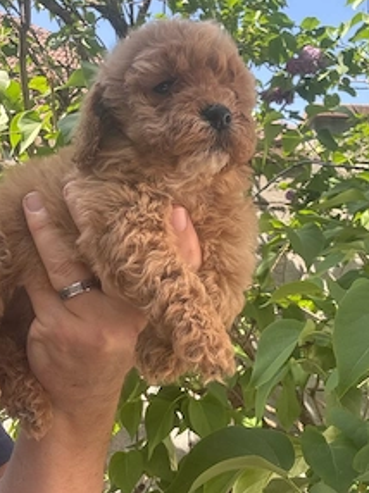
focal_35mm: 42
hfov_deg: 34.3
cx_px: 176
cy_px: 234
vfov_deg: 44.8
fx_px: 598
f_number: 1.9
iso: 25
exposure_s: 1/286
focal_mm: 2.69
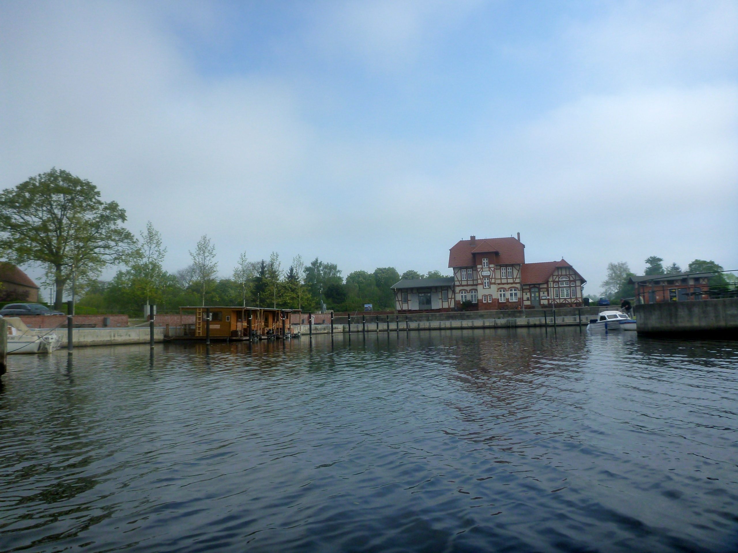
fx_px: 597
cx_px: 369
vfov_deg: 49.7
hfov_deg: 63.4
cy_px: 276
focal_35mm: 28
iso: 160
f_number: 3.3
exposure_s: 1/1000
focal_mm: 4.9
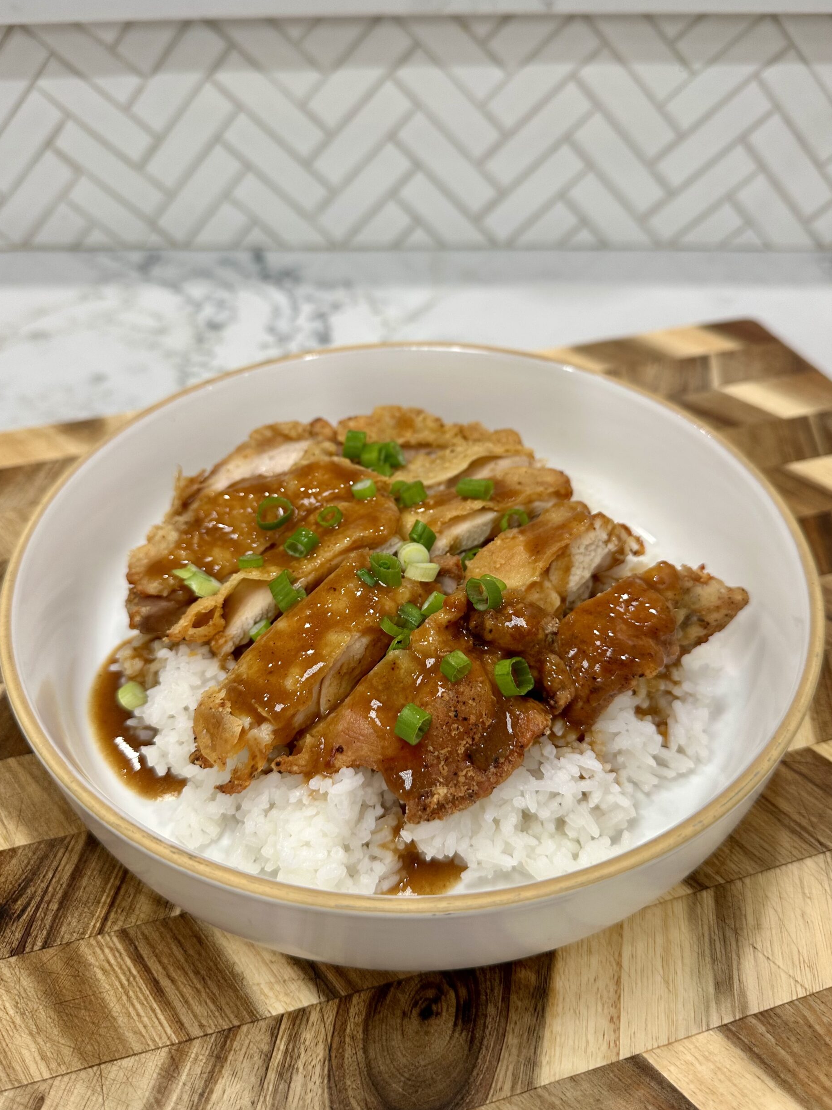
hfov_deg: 54.9
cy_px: 535
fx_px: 801
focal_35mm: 25
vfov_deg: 69.4
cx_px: 402
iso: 125
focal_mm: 6.86
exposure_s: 1/60
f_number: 1.78
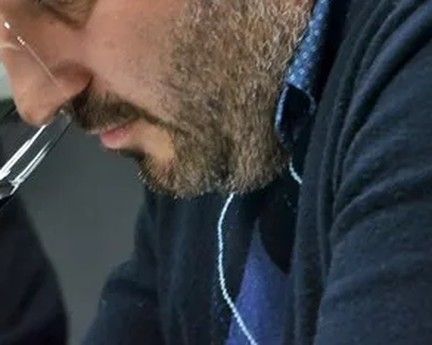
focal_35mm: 485
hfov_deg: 4.0
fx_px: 6197
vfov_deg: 3.2
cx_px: 122
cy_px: 52
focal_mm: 150
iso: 1600
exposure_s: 1/30
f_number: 8
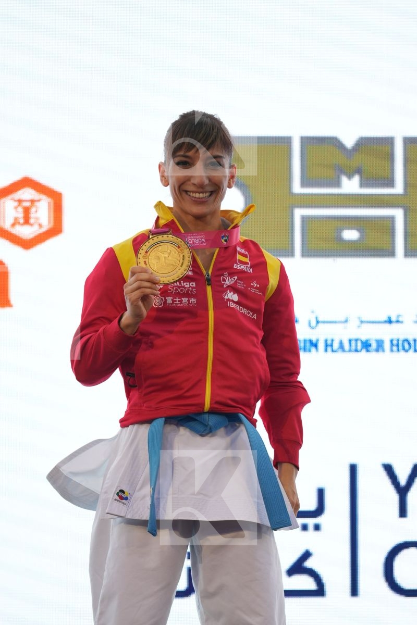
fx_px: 5212
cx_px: 208
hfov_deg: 4.6
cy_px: 312
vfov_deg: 6.9
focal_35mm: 300
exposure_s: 1/250
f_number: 2.8
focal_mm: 200
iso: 320
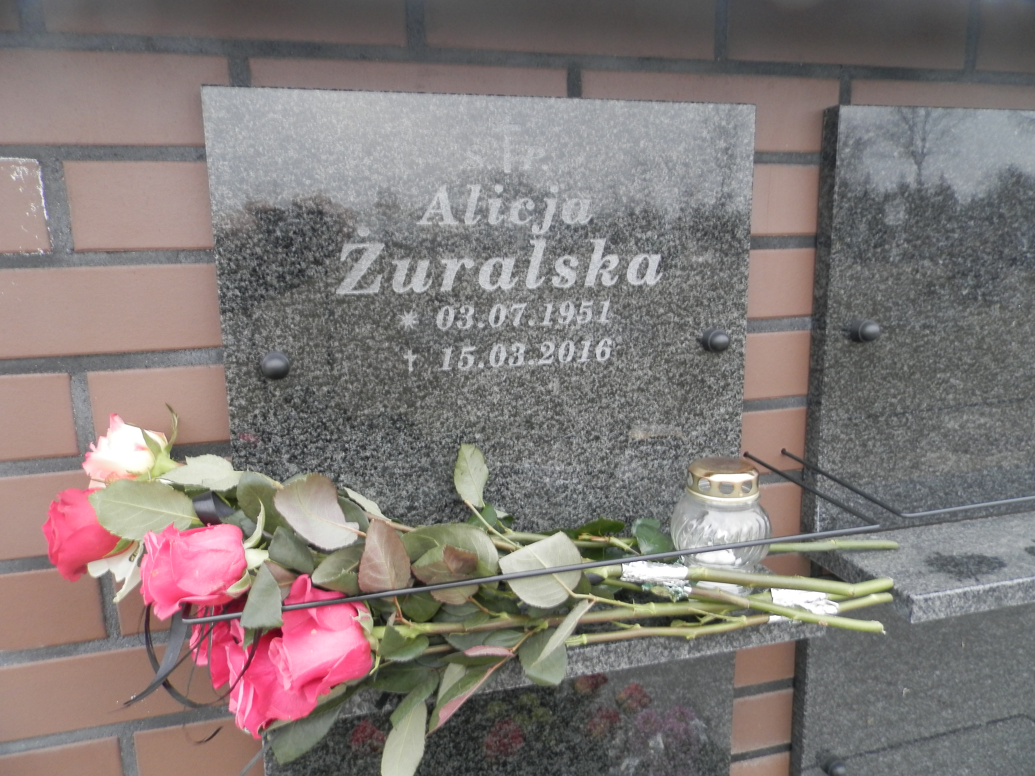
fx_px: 747
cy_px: 388
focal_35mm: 25
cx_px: 518
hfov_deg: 69.4
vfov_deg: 54.9
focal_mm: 4.5
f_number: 3.1
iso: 125
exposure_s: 1/30
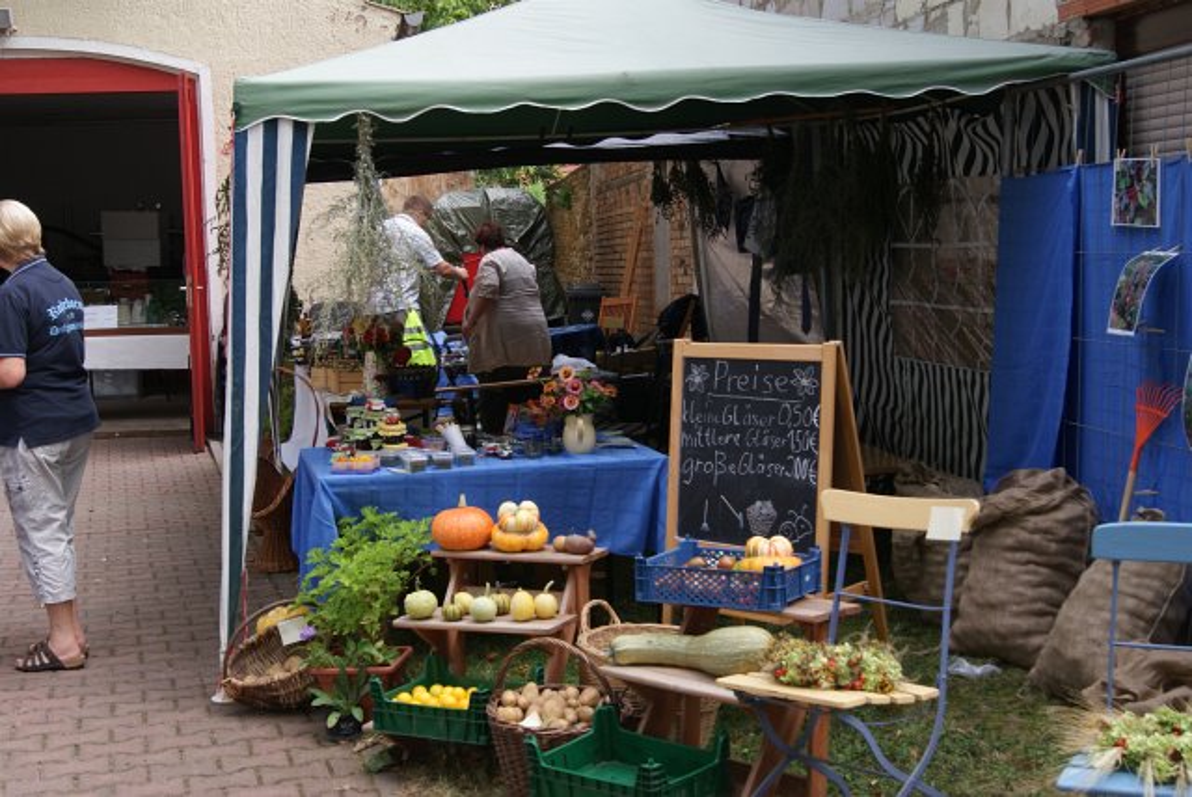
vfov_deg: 29.9
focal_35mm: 45
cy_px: 398
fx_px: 1491
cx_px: 596
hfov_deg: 43.6
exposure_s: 1/60
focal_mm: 30
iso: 100
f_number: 7.1
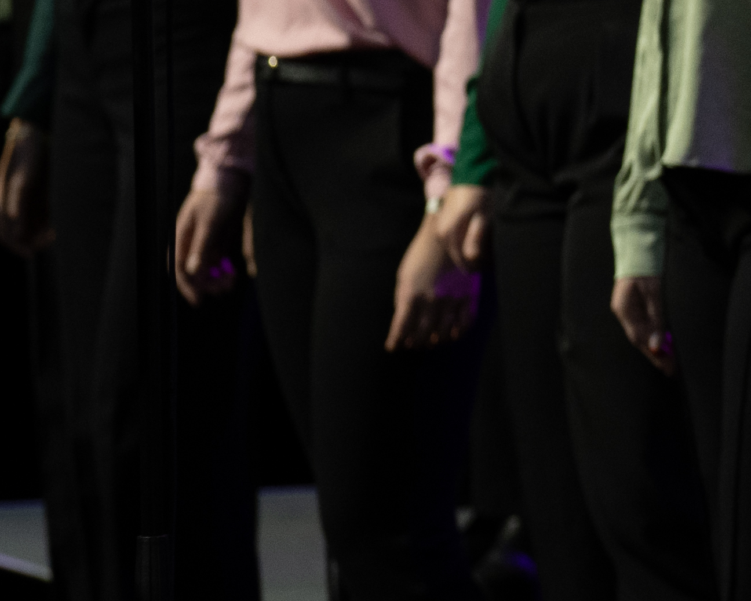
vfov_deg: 3.0
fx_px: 11292
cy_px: -385
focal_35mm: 508
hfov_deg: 3.7
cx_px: 2363
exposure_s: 1/160
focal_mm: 85
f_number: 3.5
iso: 800
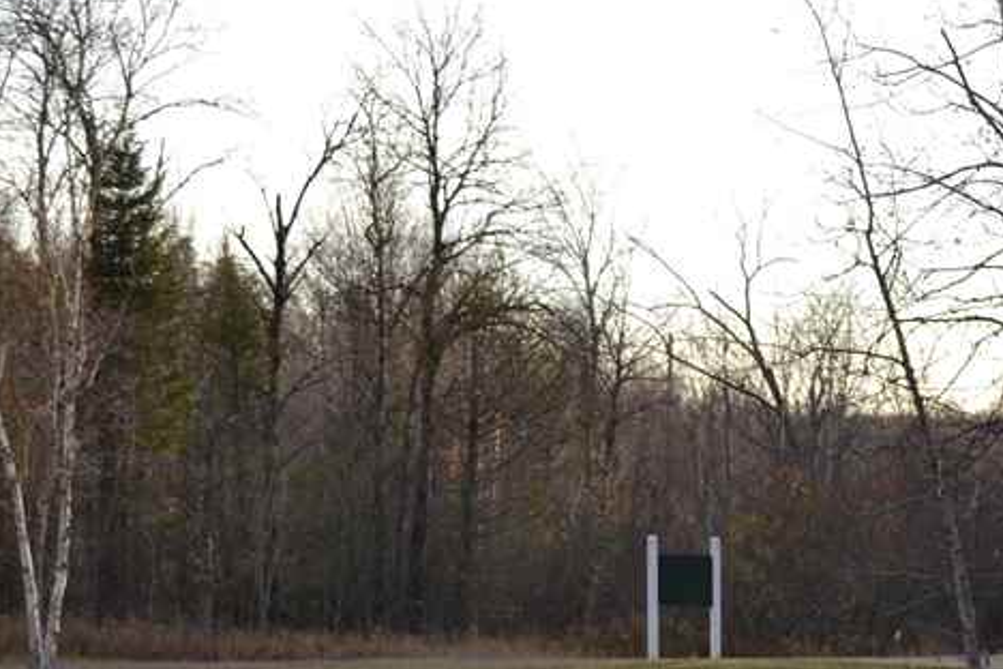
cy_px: 537
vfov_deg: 11.1
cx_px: 769
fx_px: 3427
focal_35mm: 123
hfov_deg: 16.6
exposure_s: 1/200
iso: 100
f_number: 5.6
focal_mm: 30
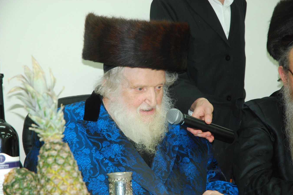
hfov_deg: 19.3
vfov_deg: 12.9
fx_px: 863
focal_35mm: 106
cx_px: 147
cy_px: 98
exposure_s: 1/60
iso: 400
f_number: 4.5
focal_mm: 70
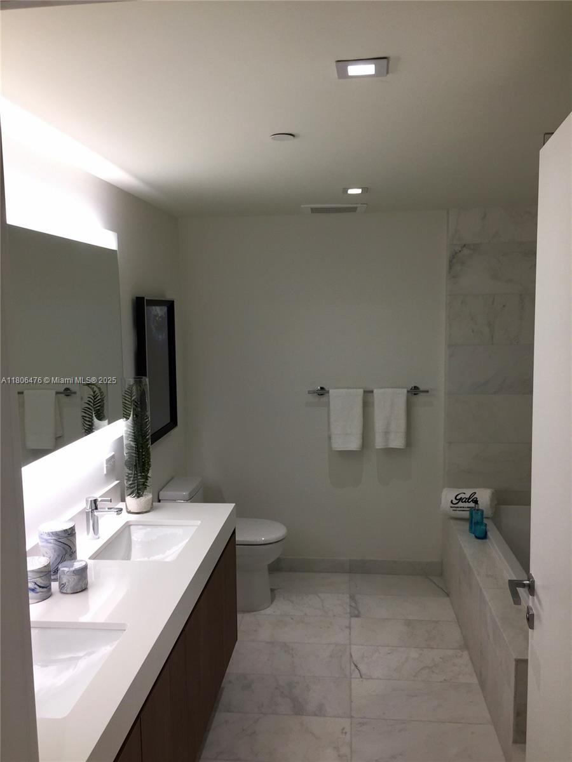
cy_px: 381
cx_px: 286
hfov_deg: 48.2
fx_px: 639
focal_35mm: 29
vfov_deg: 61.7
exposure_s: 1/60
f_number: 2.2
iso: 40
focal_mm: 4.15
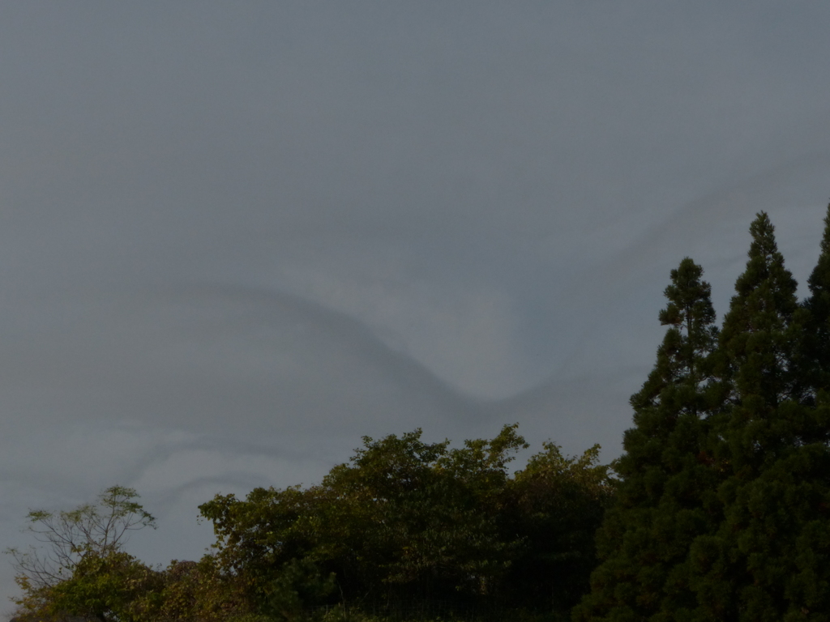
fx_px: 2853
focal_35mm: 119
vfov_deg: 12.5
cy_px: 311
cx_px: 415
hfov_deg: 16.6
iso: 160
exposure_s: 1/1600
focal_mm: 21.4
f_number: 8
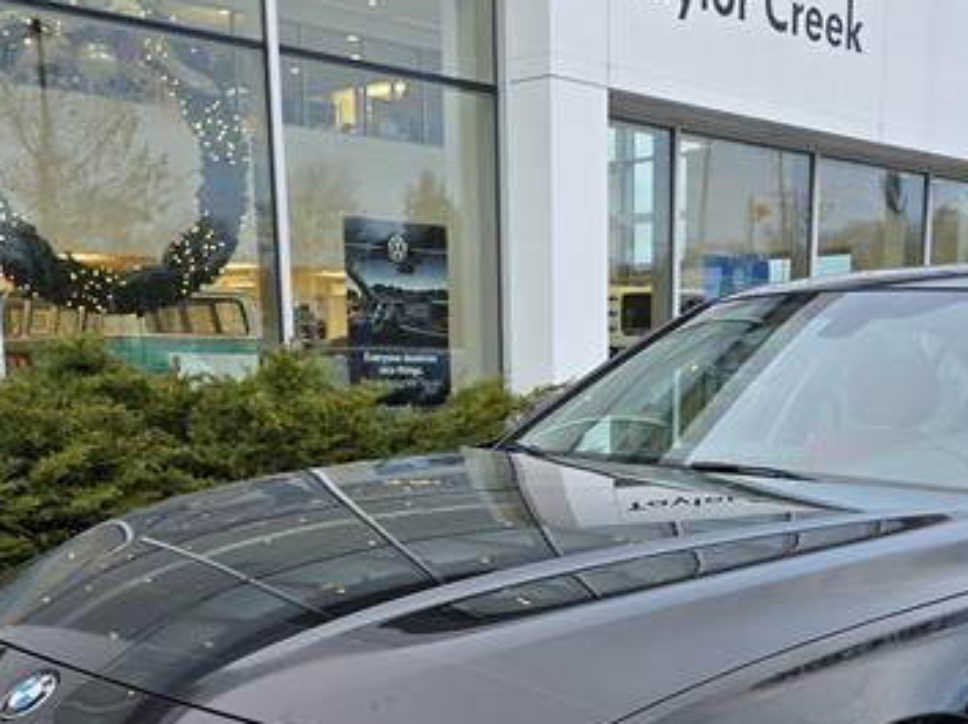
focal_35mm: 52
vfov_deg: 26.7
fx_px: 1453
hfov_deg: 36.4
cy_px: 702
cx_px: 651
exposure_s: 1/180
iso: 80
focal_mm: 6.3
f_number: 1.7
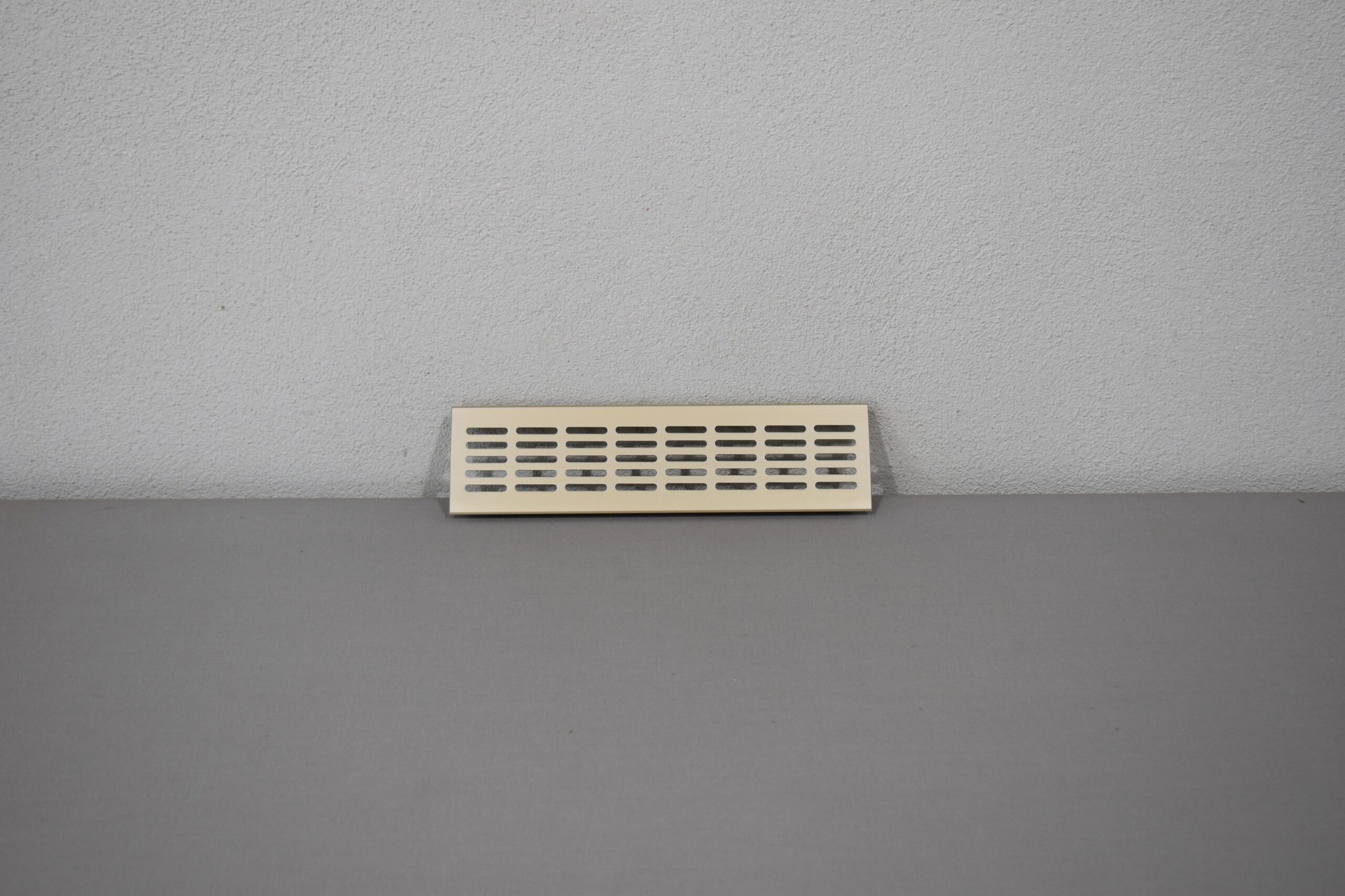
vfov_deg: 26.5
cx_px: 672
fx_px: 1905
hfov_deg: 38.9
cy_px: 448
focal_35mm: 51
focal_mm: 34
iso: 250
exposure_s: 1/125
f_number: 5.6
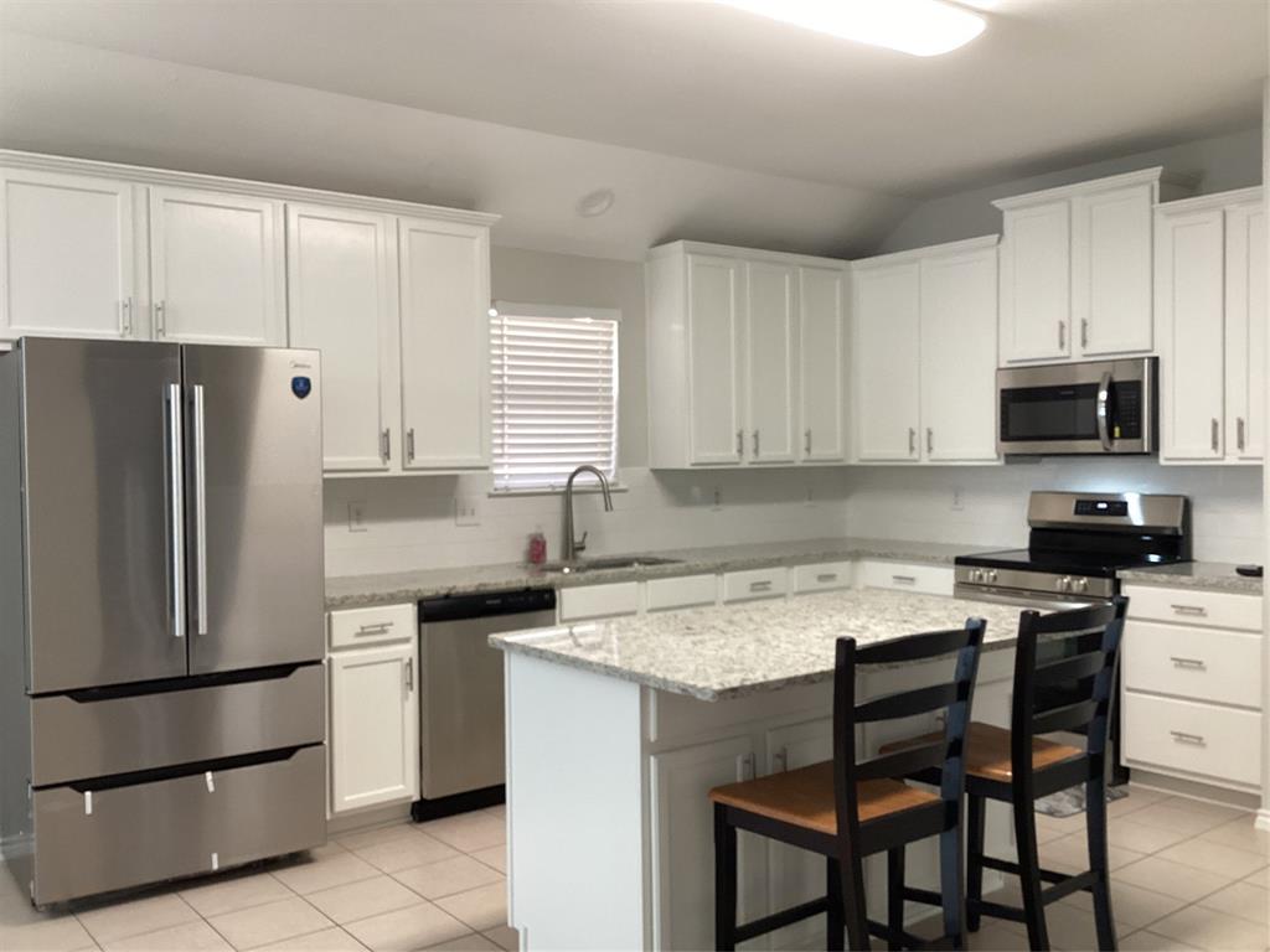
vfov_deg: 45.4
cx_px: 635
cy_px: 476
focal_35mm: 31
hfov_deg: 58.4
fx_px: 1137
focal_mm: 3.3
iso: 125
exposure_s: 1/60
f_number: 2.4
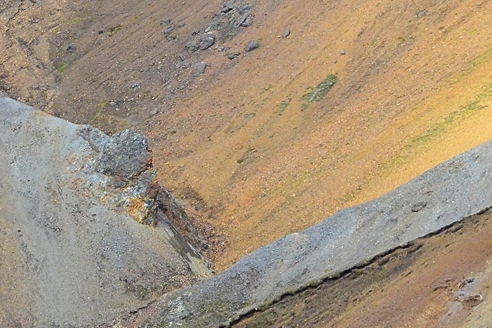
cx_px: 104
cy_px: 15
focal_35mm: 402
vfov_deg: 3.4
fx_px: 5489
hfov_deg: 5.1
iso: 1600
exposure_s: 1/640
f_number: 11
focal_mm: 85
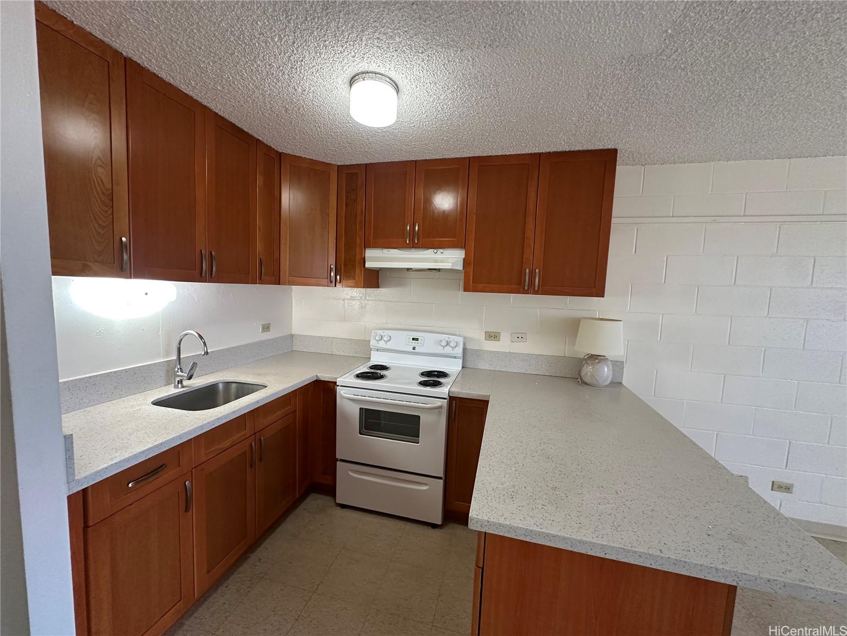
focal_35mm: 14
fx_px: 343
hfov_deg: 102.1
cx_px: 424
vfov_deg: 85.7
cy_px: 318
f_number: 2.2
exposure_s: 1/120
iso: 250
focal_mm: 2.22
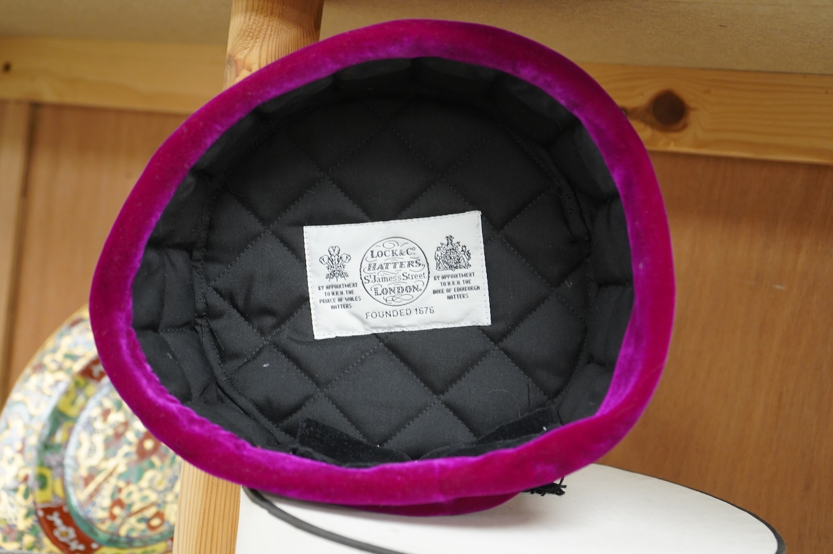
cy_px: 277
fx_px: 1179
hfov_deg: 38.9
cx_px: 416
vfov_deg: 26.4
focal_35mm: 51
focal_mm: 51
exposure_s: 1/80
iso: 2500
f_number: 5.6
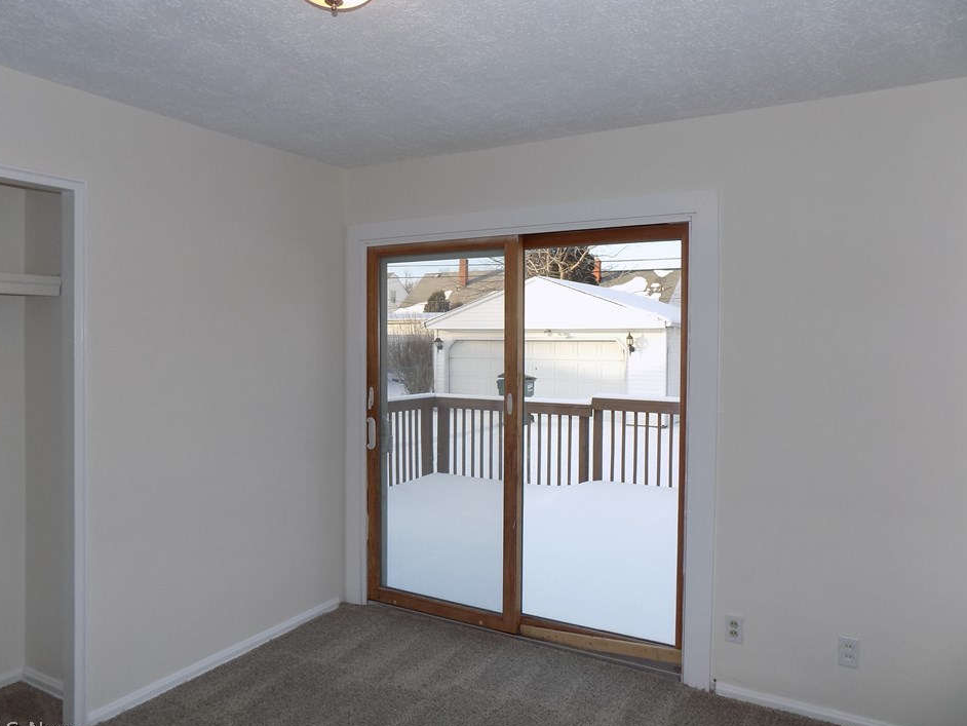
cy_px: 353
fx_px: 699
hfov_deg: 69.4
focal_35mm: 25
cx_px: 495
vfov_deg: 54.9
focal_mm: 4
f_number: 3.1
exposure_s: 1/125
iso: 80
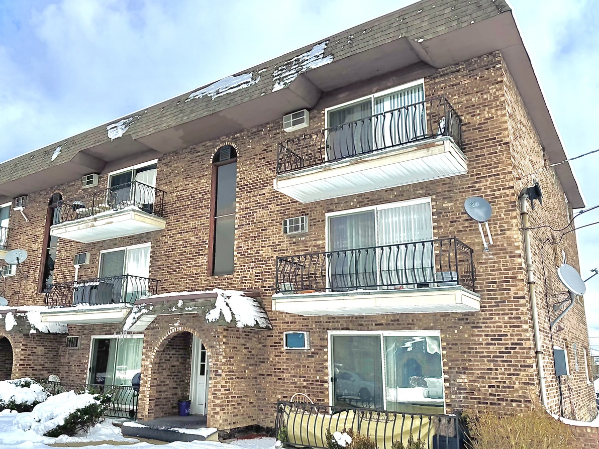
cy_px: 231
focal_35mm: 29
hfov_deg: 61.4
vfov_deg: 48.2
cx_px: 256
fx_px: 502
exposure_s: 1/6711
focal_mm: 6.76
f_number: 1.78
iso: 80
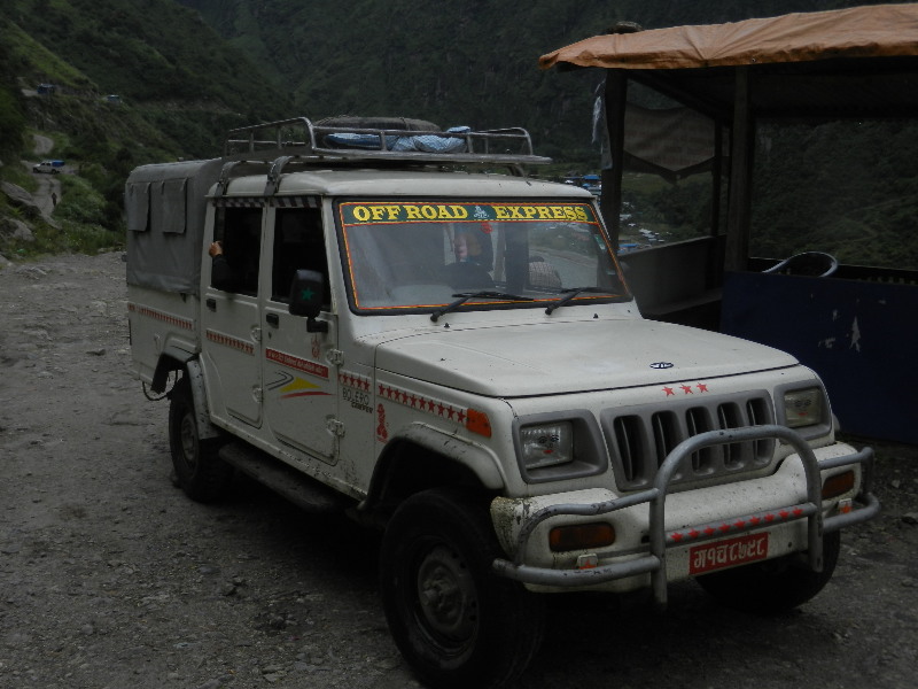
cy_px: 344
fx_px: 1008
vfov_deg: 37.7
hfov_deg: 49.0
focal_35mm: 38
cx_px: 459
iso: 160
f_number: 4
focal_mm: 6.9
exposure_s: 1/1600
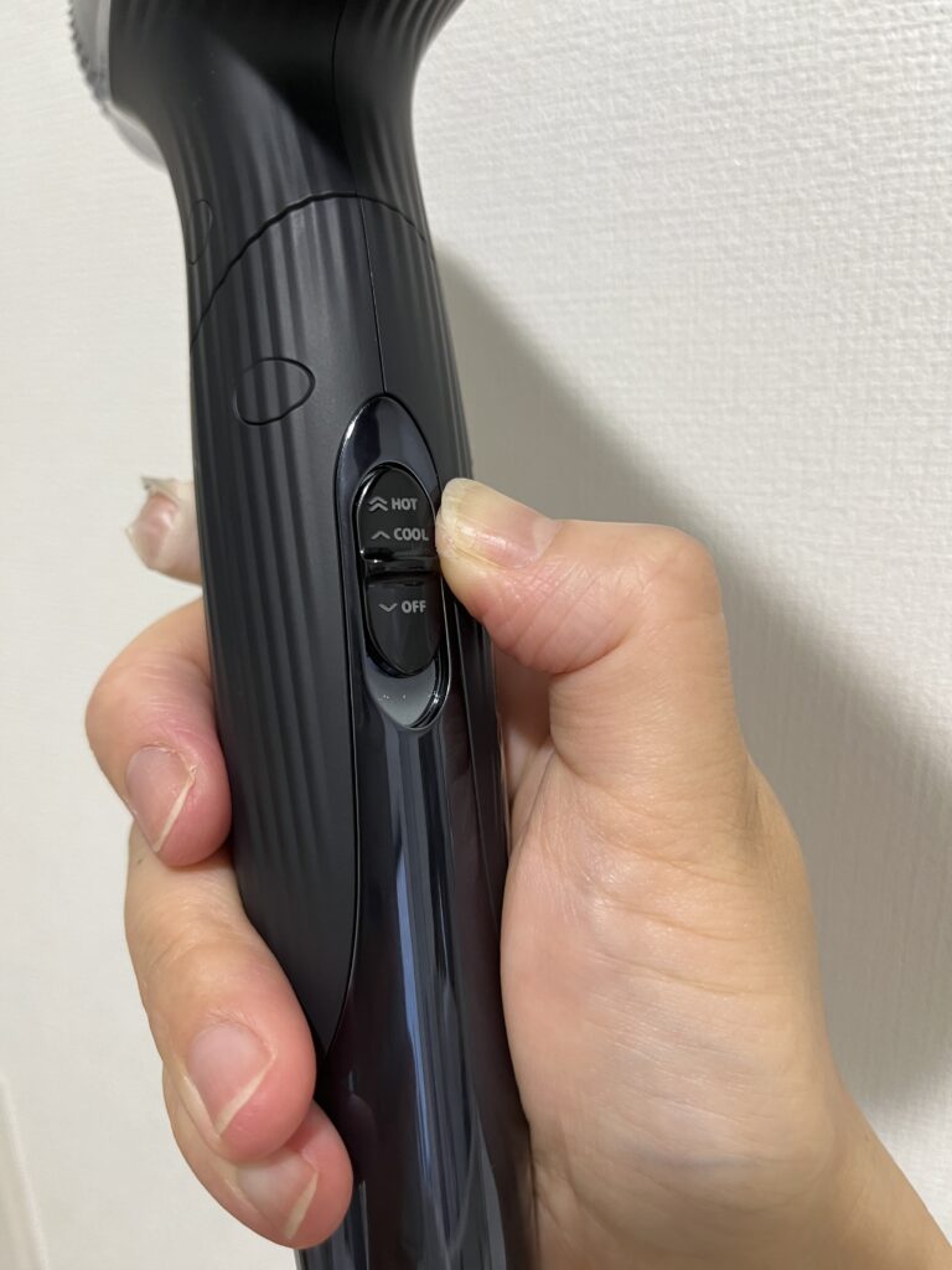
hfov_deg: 53.1
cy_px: 635
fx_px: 953
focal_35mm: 26
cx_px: 476
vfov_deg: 67.3
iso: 100
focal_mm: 5.1
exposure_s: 1/50
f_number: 1.6
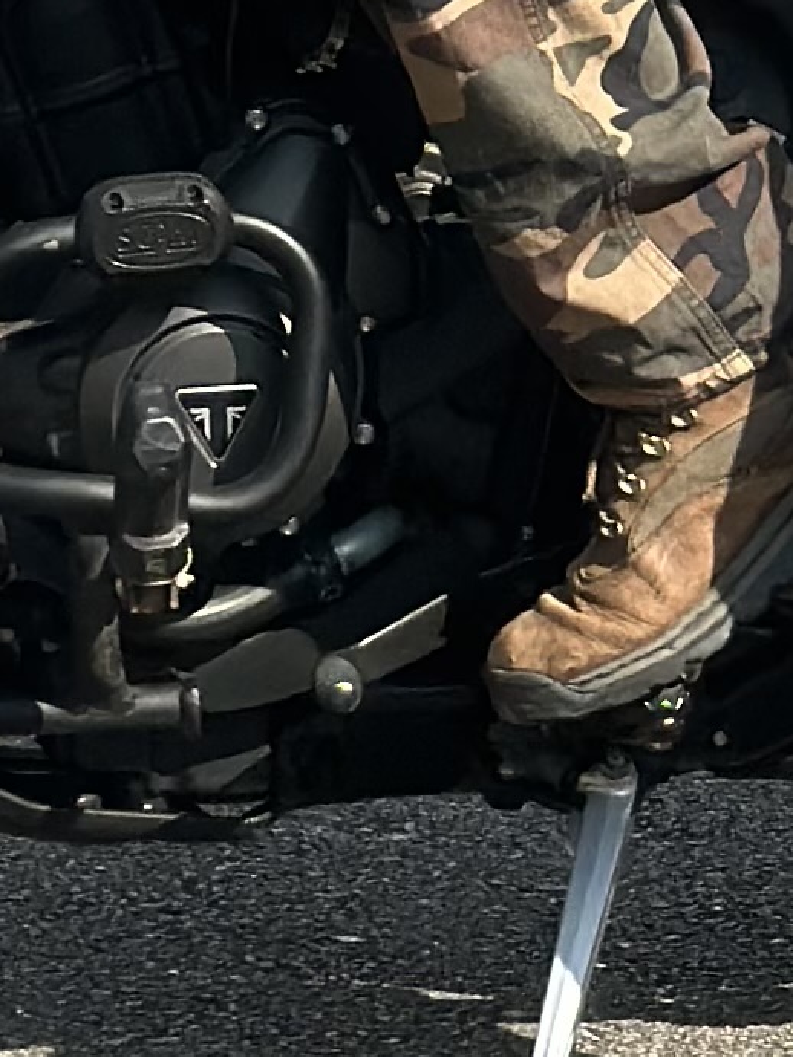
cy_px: -502
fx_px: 8555
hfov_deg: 5.3
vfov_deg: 7.0
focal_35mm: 280
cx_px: 392
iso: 100
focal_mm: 6.86
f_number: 1.78
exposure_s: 1/3731
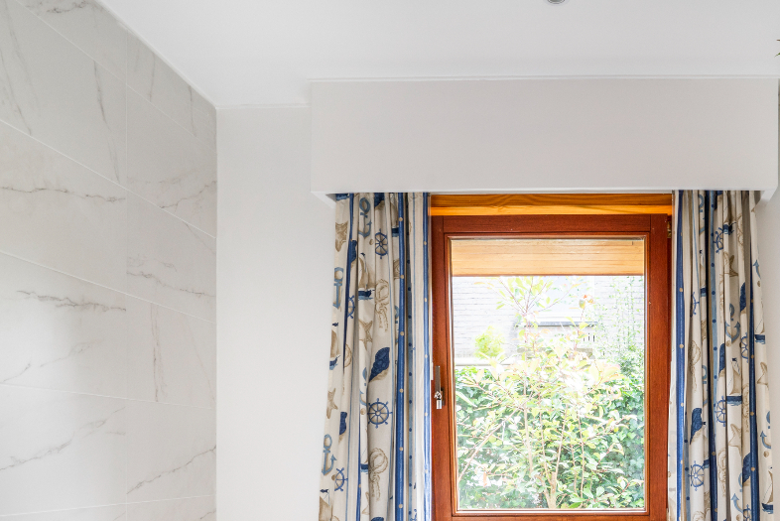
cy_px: 461
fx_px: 759
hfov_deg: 51.2
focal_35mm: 35
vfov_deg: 35.8
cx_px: 620
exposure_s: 1/5
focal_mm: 17
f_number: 11
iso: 100
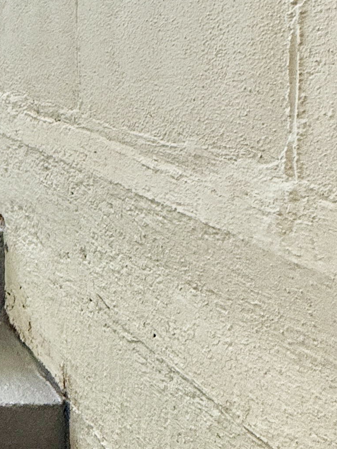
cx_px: -246
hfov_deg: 20.2
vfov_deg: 32.8
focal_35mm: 55
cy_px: 30
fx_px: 714
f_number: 2.2
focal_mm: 2.22
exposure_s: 1/120
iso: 160
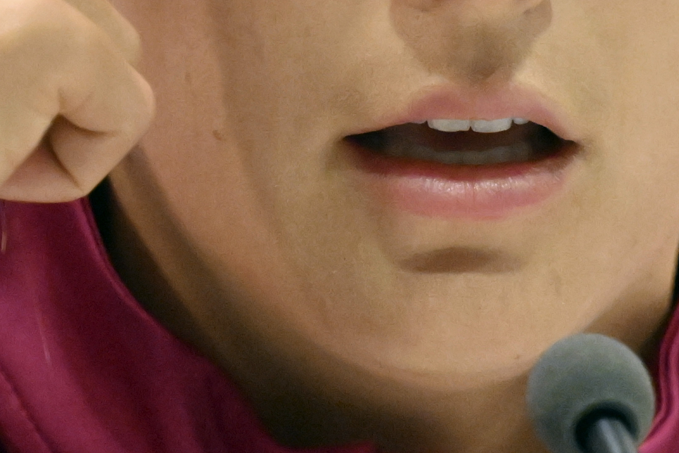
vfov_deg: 1.9
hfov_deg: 2.8
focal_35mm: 743
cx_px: 483
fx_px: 14013
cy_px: 90
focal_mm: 145
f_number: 2.8
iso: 7200
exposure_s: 1/400
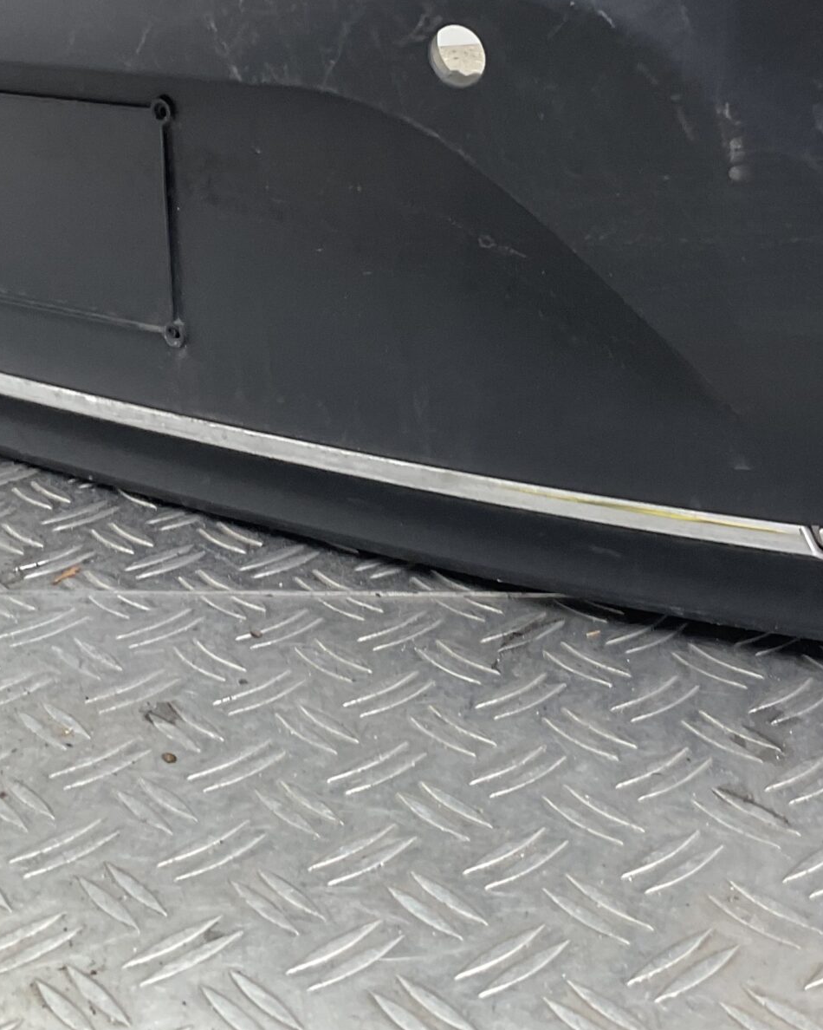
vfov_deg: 30.3
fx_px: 1858
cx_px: 339
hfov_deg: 24.9
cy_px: 215
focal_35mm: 61
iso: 20
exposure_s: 1/100
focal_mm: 3
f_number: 1.8
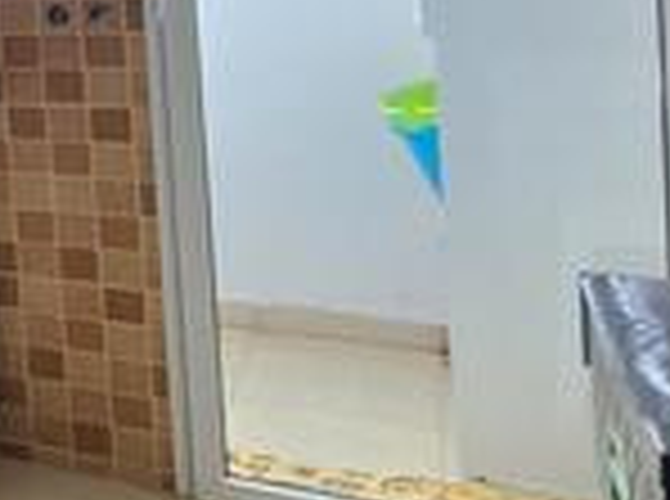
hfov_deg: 21.3
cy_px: -36
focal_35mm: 56
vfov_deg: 24.4
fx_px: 1081
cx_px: -558
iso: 80
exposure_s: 1/60
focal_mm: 2.2
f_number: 2.2
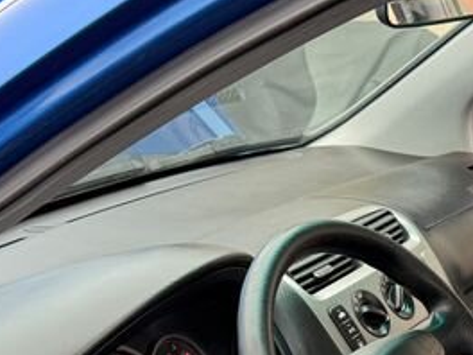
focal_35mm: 93
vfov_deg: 14.7
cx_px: 561
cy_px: 541
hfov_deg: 19.9
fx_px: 1271
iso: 160
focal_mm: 6.76
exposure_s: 1/121
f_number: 1.78
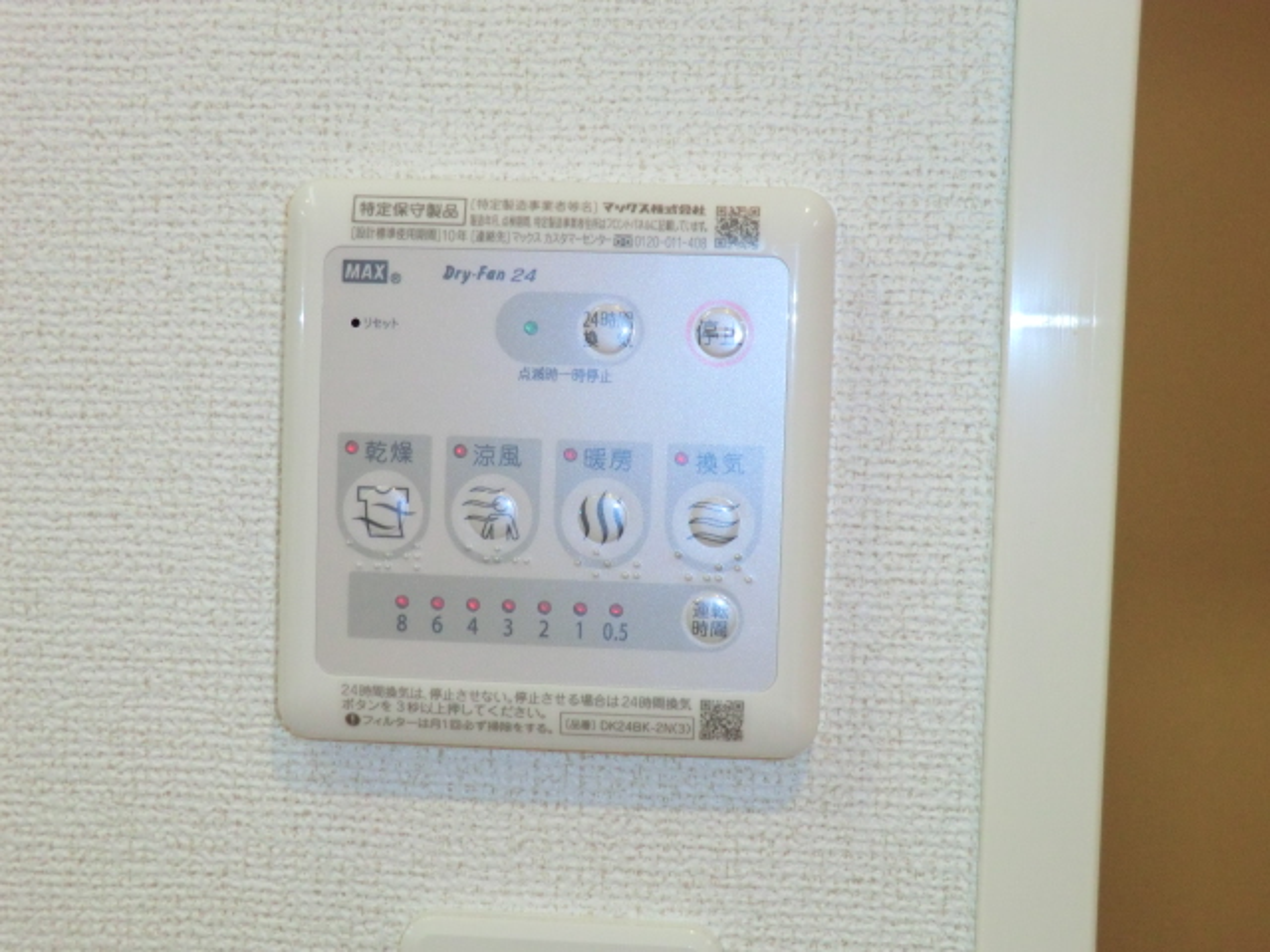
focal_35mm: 55
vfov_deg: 26.6
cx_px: 635
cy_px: 476
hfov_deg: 34.9
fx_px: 2018
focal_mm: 9.8
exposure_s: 1/60
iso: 320
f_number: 4.2
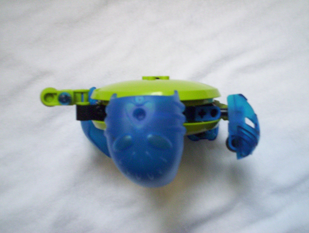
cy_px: 116
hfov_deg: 48.9
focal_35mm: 38
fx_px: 340
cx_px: 154
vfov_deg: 37.9
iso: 200
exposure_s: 1/13.8
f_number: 4.5
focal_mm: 4.99
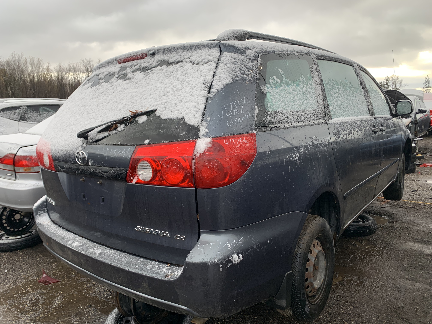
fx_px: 324
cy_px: 162
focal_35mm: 26
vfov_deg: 53.1
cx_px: 216
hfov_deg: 67.3
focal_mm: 4.25
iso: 25
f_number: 1.8
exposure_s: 1/122
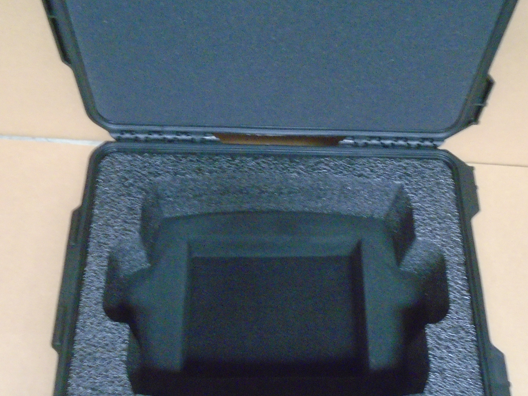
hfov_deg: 50.0
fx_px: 564
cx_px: 294
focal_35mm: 37
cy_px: 257
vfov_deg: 38.3
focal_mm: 4.6
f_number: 3.2
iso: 800
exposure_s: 1/15
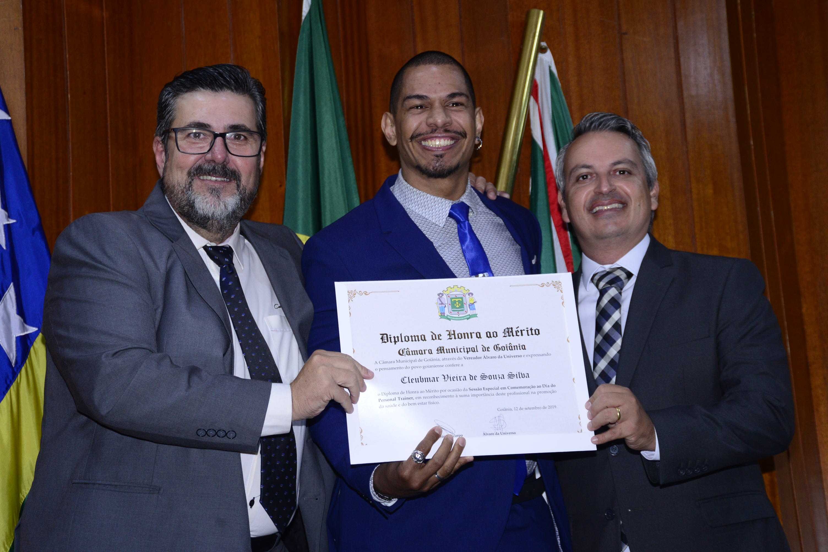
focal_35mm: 70
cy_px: 276
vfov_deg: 19.5
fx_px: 1611
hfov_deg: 28.8
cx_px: 414
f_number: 5.3
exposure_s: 1/125
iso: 1600
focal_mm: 70
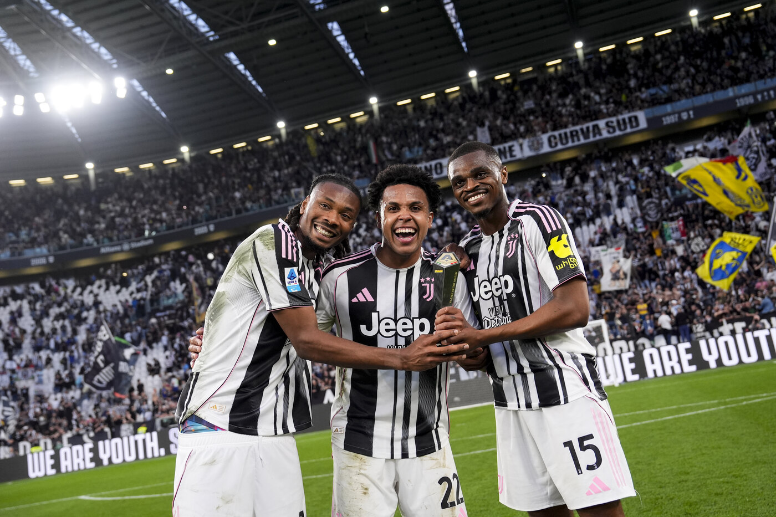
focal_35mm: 37
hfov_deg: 51.9
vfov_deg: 35.9
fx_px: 797
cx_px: 388
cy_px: 258
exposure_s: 1/1000
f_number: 3.5
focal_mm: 37
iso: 2000
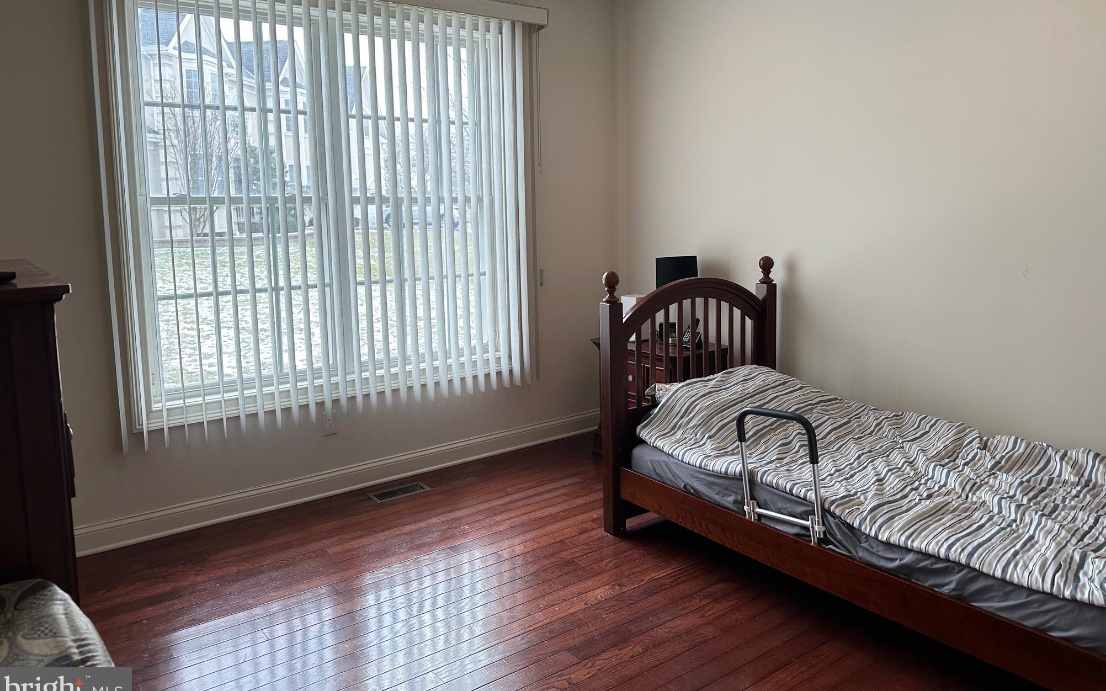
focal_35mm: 26
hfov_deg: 70.4
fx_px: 784
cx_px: 559
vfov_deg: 47.4
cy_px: 289
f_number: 1.78
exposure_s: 1/120
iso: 100
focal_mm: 6.86
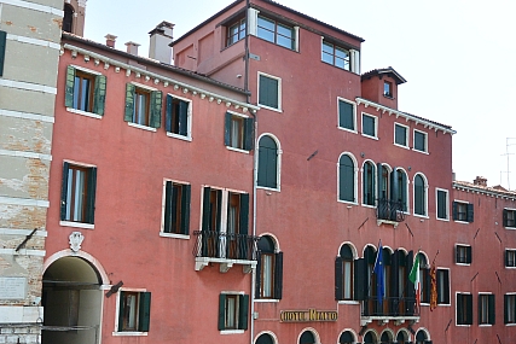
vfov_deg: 31.5
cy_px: 246
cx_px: 379
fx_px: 602
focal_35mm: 42
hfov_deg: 45.0
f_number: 4.5
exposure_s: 1/640
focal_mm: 10.7
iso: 160
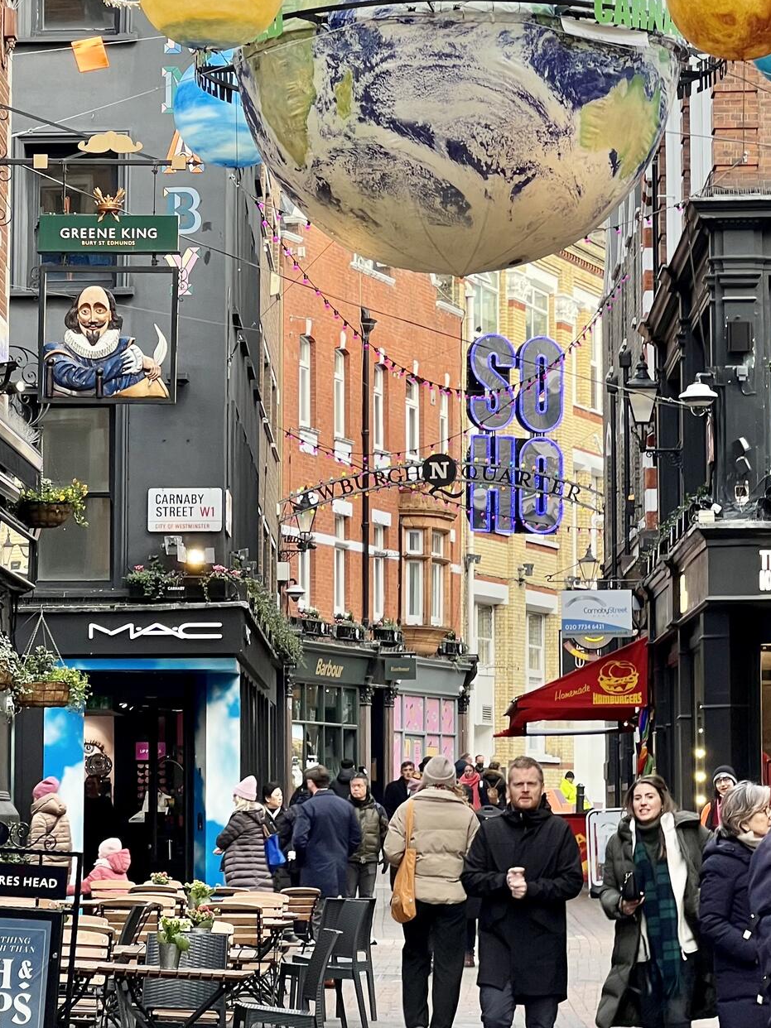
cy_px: 445
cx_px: 396
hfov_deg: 11.7
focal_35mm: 127
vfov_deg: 15.5
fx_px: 3773
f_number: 2.8
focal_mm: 9
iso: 32
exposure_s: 1/100
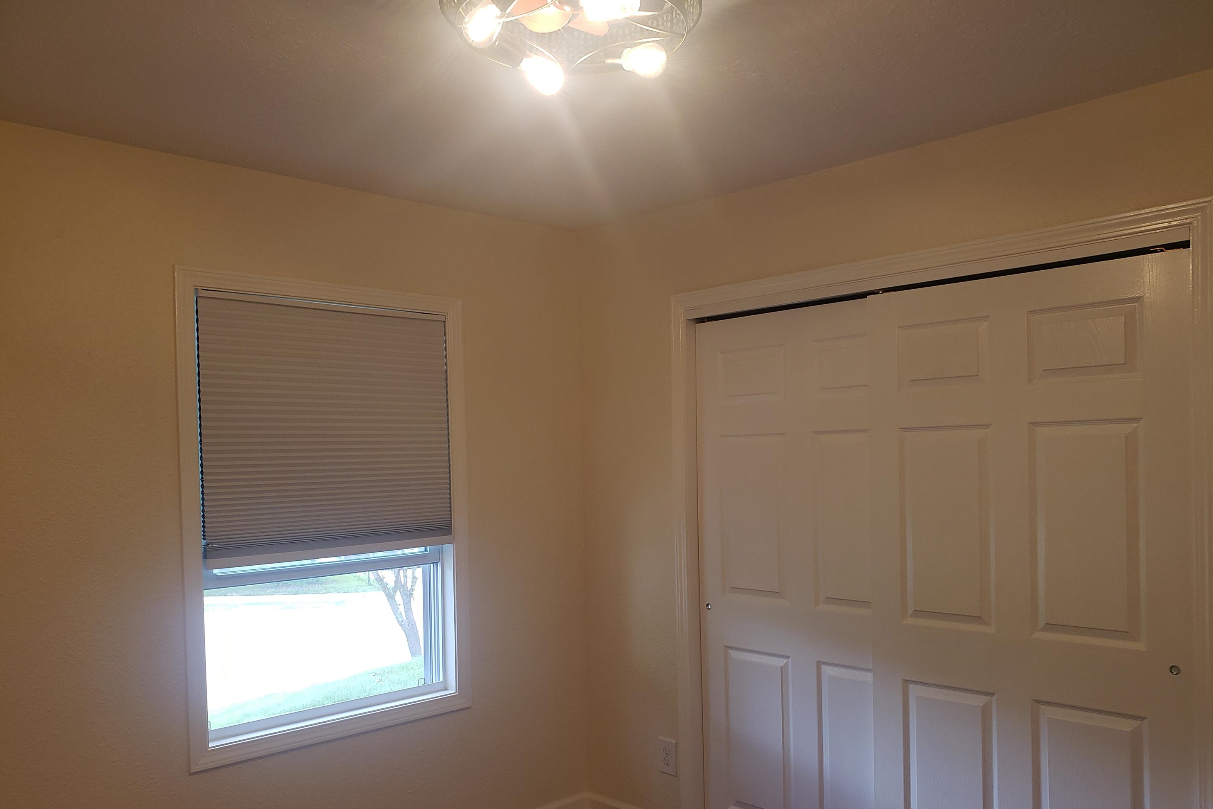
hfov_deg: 65.5
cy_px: 469
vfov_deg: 46.2
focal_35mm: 28
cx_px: 614
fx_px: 943
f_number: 2.4
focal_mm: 4.3
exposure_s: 1/60
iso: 125
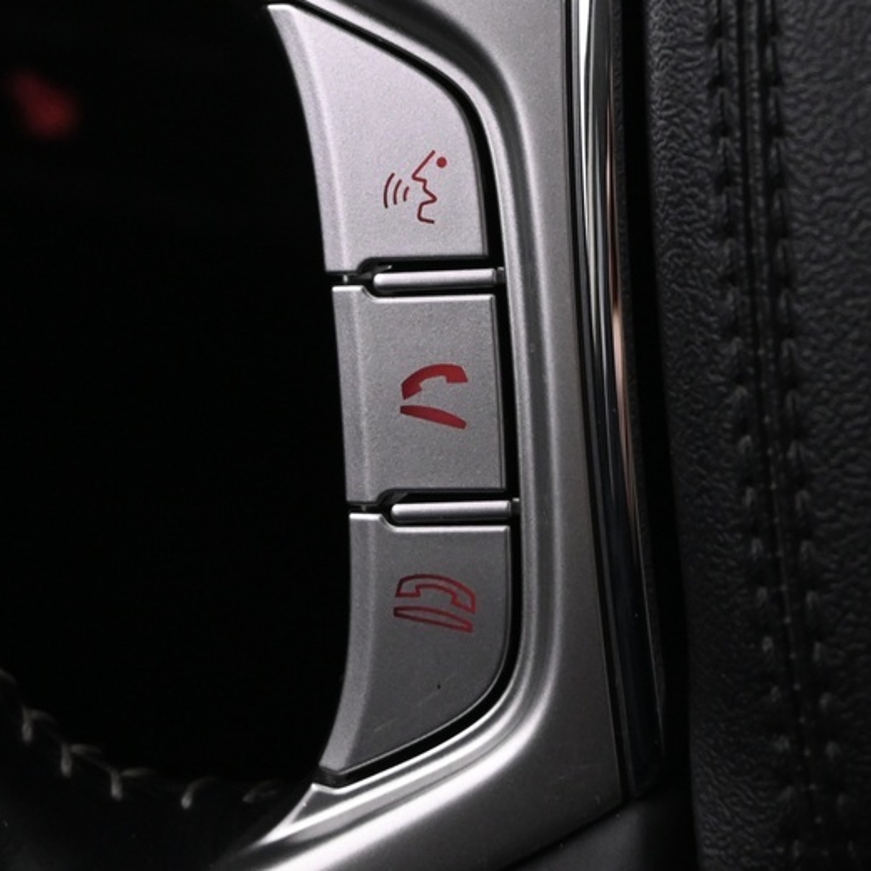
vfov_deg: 19.5
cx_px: 305
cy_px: 45
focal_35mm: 87
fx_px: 2477
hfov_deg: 19.9
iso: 1600
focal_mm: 22
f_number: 4
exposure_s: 1/15
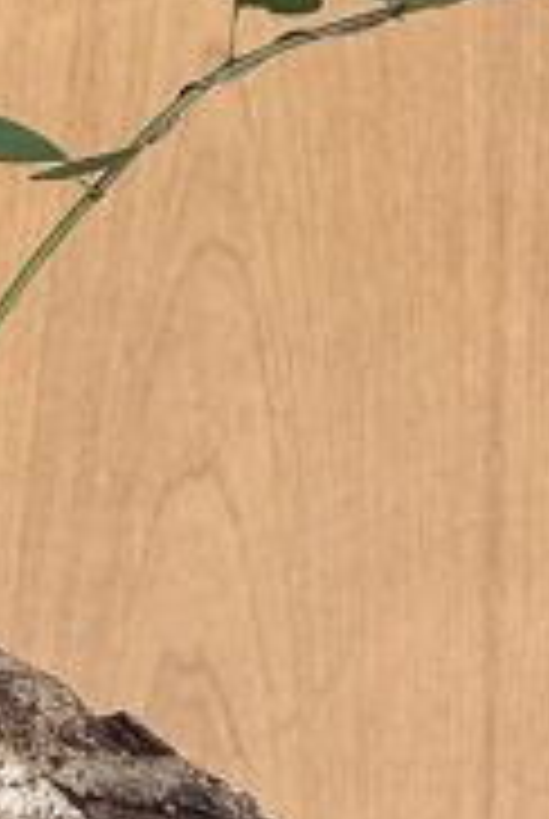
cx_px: 9
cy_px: 812
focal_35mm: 234
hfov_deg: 5.9
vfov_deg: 8.7
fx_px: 5332
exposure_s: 1/99
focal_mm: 9
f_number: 2.8
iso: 160
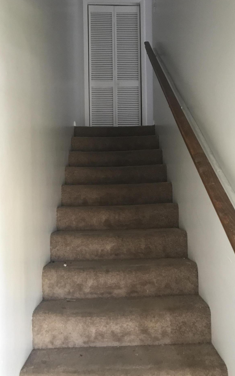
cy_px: 198
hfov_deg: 39.4
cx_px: 122
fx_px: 328
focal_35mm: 32
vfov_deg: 59.6
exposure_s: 1/13
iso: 100
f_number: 1.8
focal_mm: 3.99
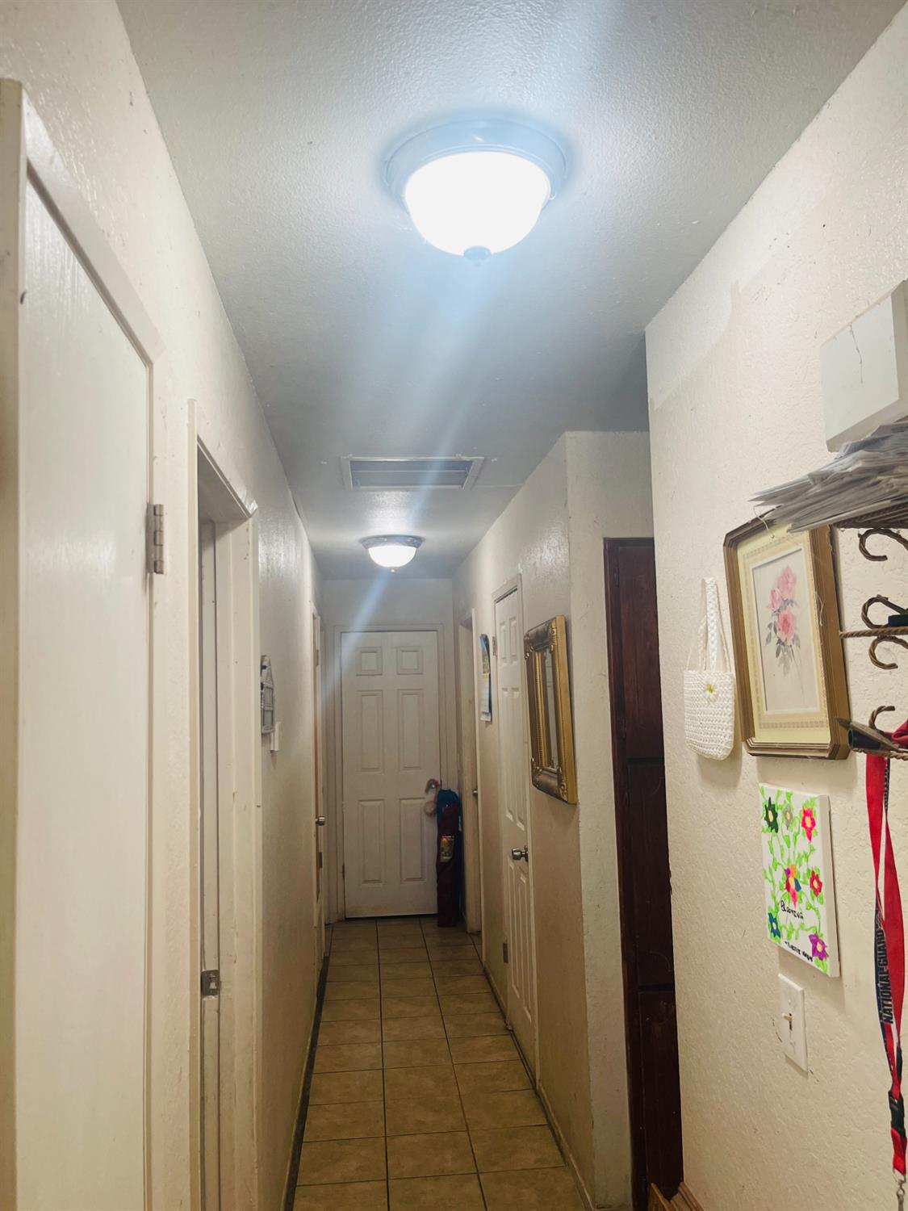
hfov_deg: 53.1
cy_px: 606
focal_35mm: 26
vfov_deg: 67.3
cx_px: 454
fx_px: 909
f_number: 1.6
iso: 125
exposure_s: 1/120
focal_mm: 5.1
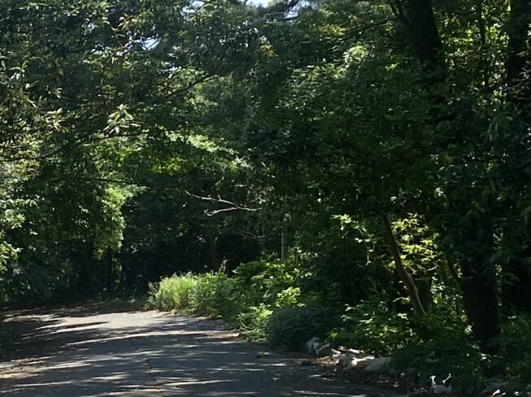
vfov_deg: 14.5
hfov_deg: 19.1
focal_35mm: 102
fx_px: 1564
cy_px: 262
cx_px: 117
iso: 32
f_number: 1.8
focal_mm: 4.25
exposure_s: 1/877
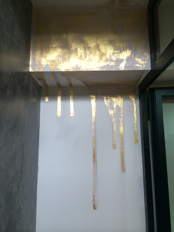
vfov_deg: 60.0
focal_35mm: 30
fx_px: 201
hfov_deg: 46.8
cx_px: 87
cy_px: 116
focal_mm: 4.12
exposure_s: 1/30
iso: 100
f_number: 2.2
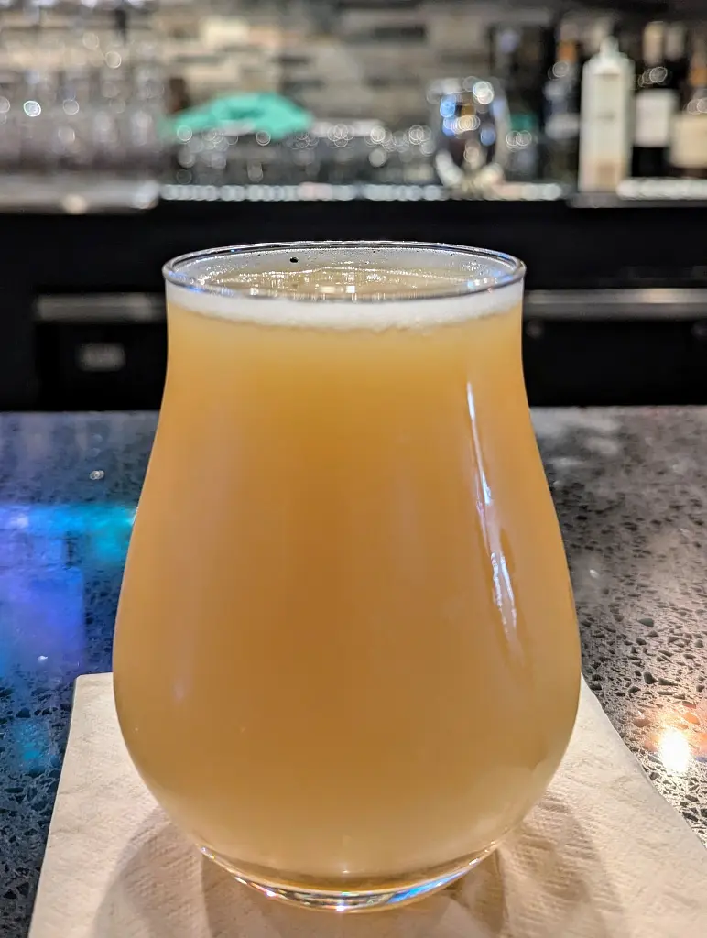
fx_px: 651
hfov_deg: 57.0
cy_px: 469
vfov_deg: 71.5
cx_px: 354
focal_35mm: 24
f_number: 1.85
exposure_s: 1/30
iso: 103
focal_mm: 6.81
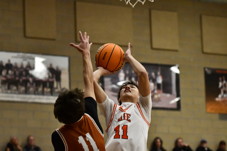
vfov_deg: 8.3
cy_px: 76
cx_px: 114
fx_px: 1040
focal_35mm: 165
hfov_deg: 12.5
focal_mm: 110
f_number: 4
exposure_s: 1/1000
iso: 10000
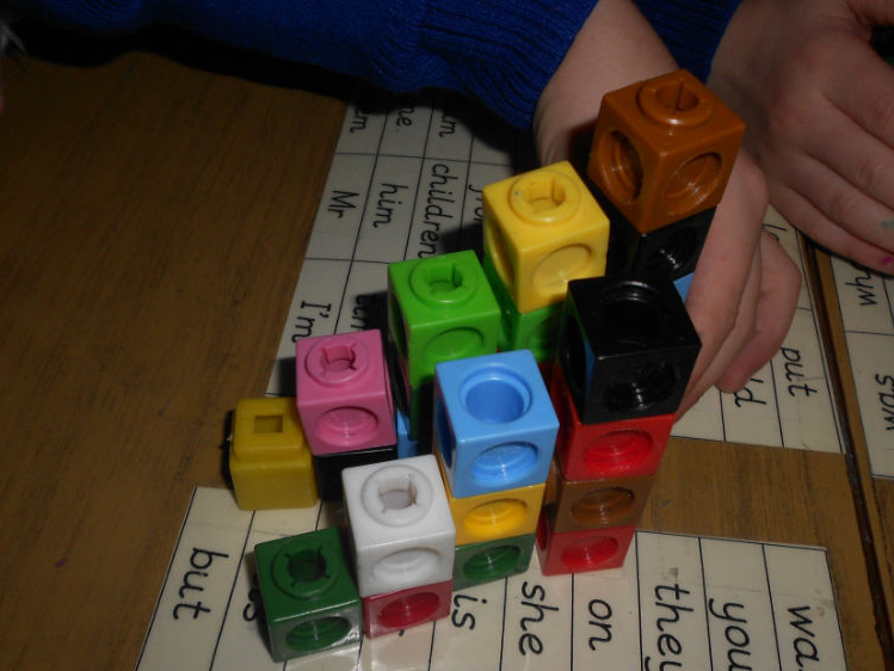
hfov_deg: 53.9
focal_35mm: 34
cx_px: 477
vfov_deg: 41.7
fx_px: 878
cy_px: 374
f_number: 8
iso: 80
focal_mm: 4.6
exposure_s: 1/25
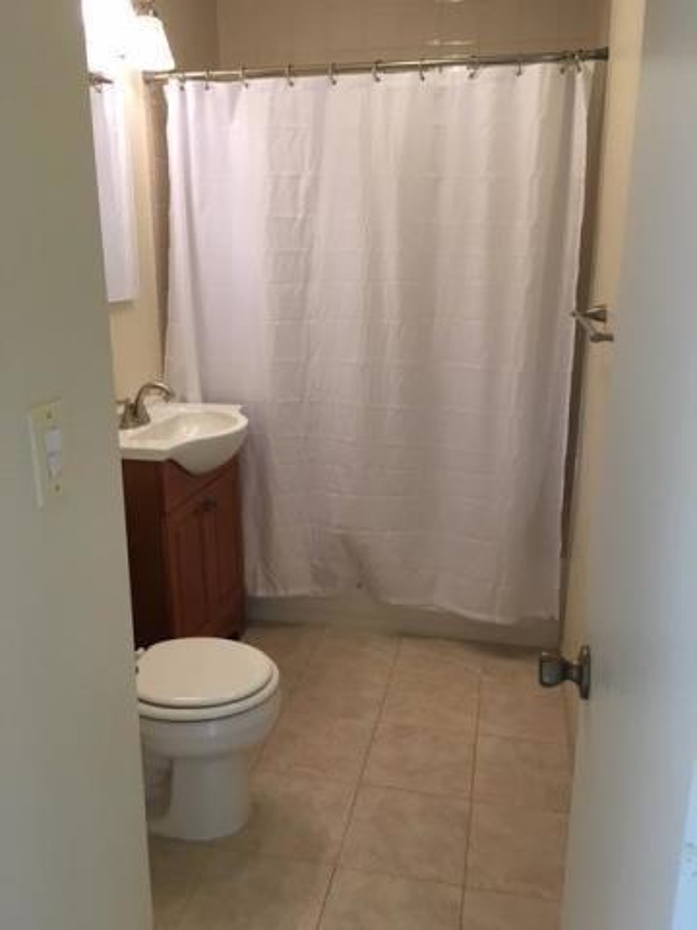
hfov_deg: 48.2
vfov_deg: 61.7
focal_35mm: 29
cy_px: 465
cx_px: 348
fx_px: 779
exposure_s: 1/30
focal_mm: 4.15
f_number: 2.2
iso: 64
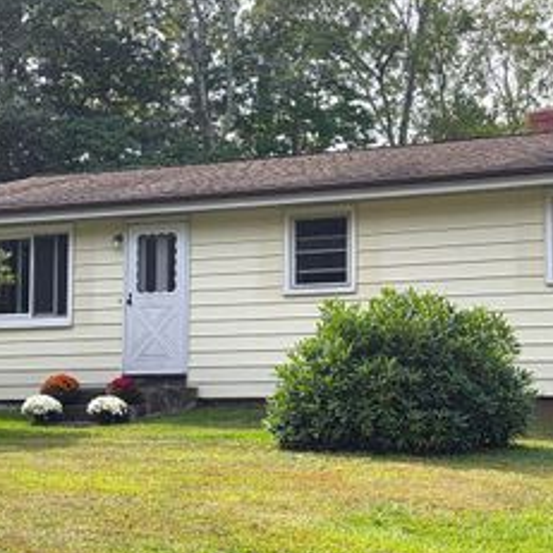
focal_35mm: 67
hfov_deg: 25.5
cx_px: 395
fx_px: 1211
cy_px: 308
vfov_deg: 25.7
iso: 40
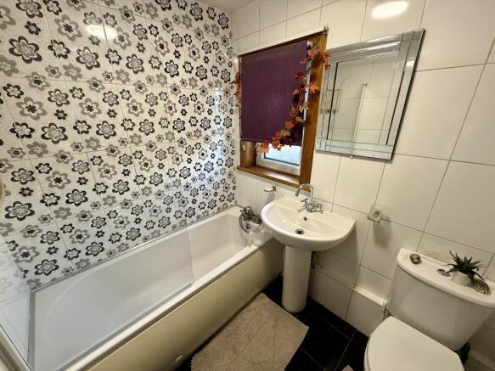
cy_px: 186
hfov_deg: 102.1
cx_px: 248
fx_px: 200
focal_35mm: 14
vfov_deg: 85.7
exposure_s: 1/100
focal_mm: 2.22
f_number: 2.2
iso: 200
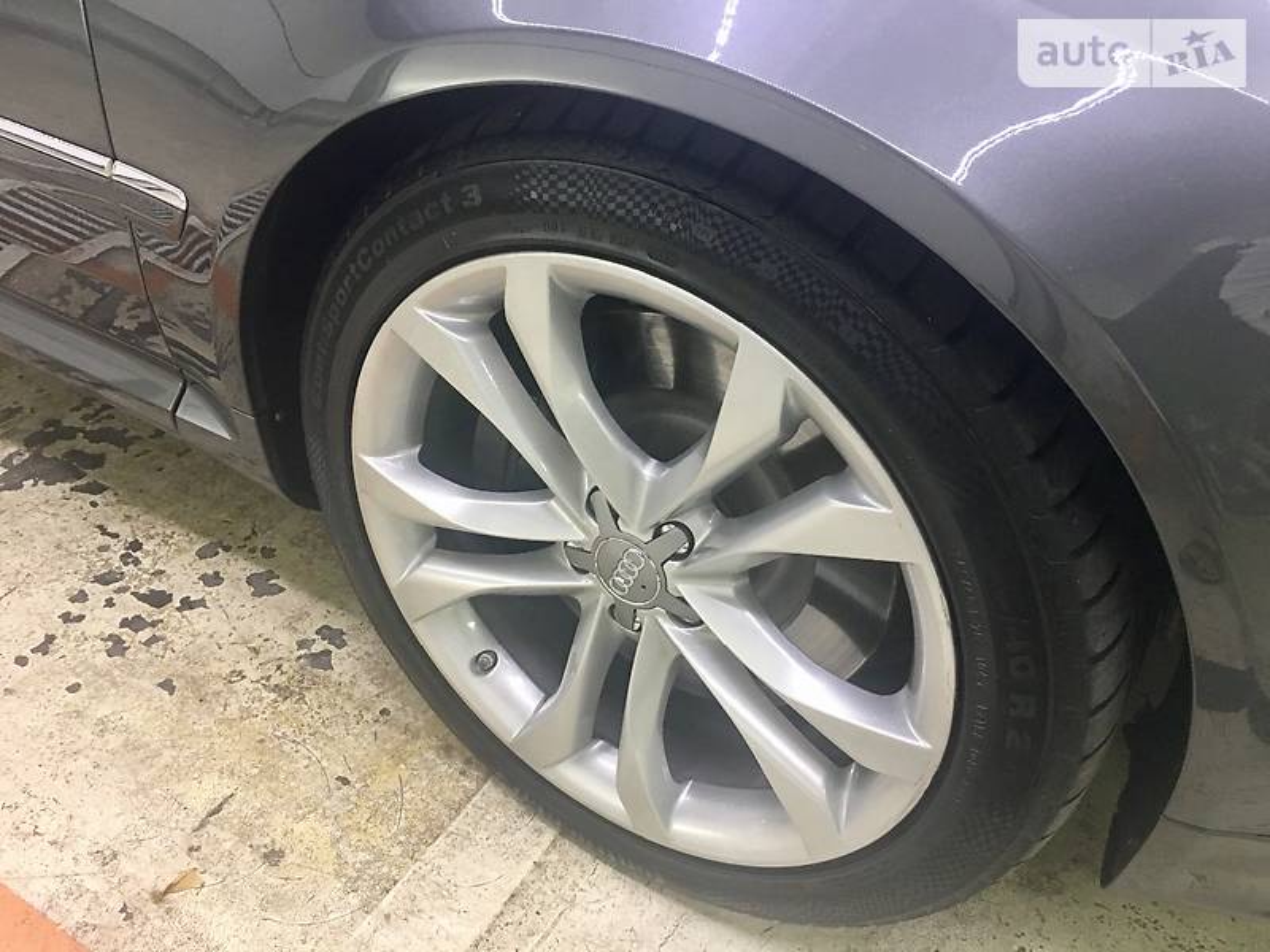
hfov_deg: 61.7
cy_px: 476
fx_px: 1064
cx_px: 635
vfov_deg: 48.2
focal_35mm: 29
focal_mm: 4.2
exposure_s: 1/17
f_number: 2.2
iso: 100
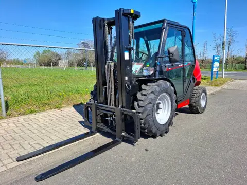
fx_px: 164
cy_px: 92
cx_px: 124
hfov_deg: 73.9
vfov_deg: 58.9
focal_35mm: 23
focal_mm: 5.54
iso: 50
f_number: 1.8
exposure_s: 1/1314
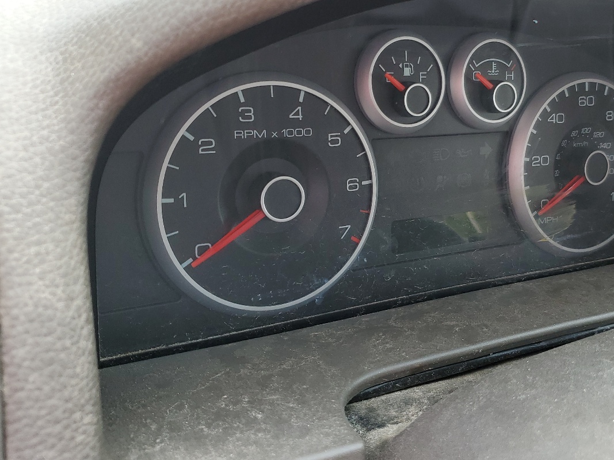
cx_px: 414
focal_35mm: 39
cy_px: 189
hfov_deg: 47.0
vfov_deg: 36.7
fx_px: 692
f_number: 1.5
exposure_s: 1/185
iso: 50
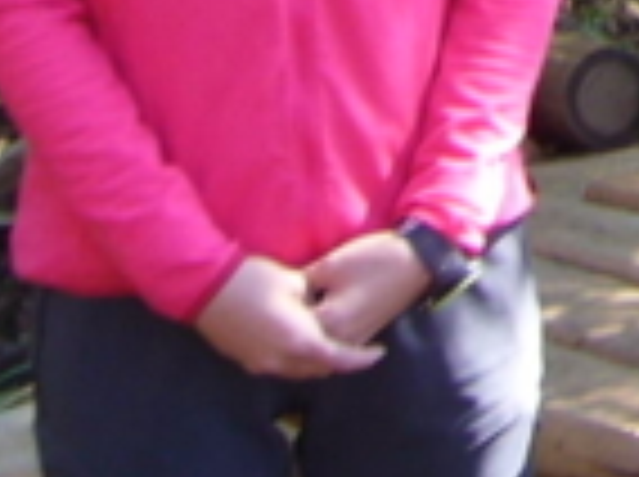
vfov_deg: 6.9
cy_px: -662
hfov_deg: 9.2
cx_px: 1269
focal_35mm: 203
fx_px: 3741
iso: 80
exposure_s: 1/60
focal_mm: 6
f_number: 2.9
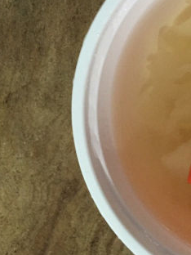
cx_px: 242
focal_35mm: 65
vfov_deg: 29.8
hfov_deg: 20.7
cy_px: 106
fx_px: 478
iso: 250
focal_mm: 4.15
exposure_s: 1/30
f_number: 2.2
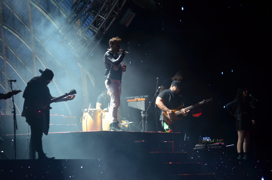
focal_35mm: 183
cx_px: 136
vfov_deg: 7.5
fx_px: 1380
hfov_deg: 11.3
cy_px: 90
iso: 800
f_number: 4.8
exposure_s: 1/80
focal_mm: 122
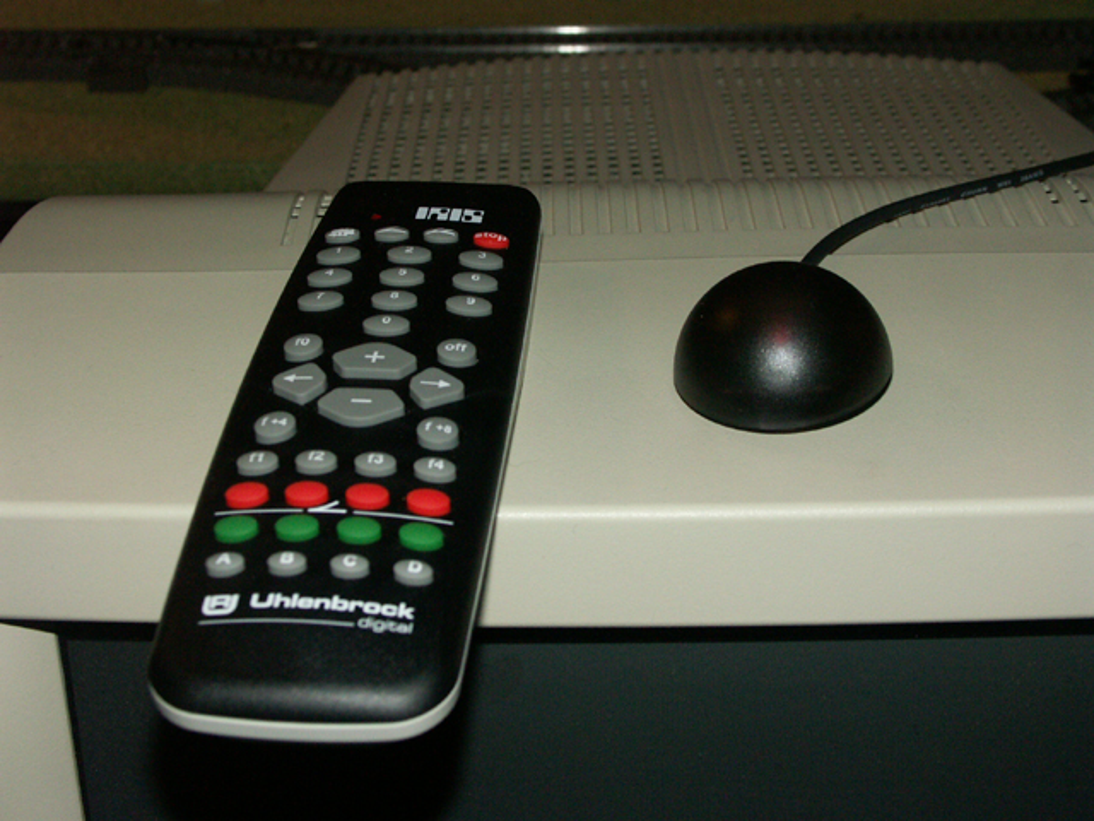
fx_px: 2023
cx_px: 547
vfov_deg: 22.9
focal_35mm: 64
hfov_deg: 30.3
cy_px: 410
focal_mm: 15.8
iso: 200
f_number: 4.5
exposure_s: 1/60
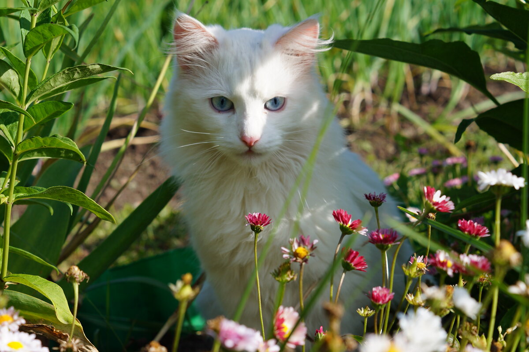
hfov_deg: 27.0
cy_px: 176
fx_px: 1101
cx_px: 264
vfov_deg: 18.2
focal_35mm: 75
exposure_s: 1/320
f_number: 6.3
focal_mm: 50
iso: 100
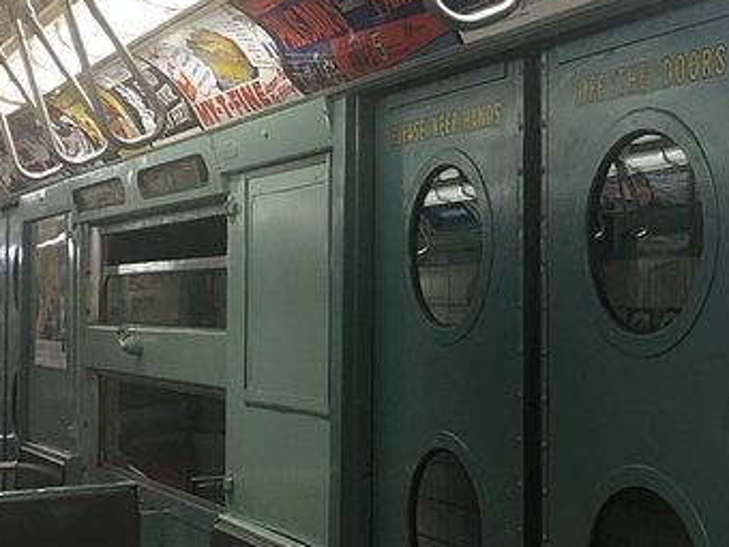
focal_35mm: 64
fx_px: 1348
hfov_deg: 29.5
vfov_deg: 22.9
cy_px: 263
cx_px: 587
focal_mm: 4.15
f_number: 2.2
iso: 100
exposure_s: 1/30
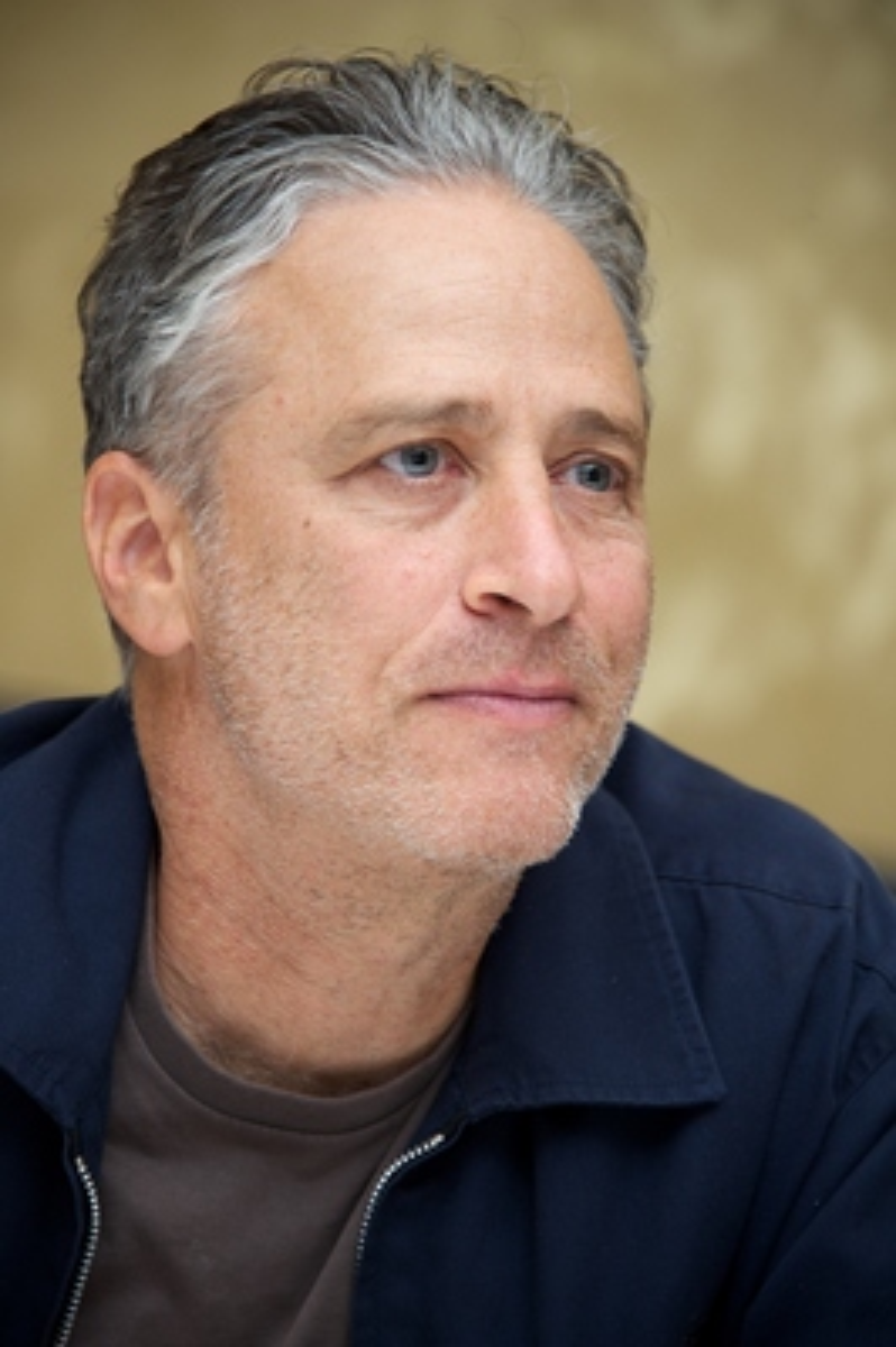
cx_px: 448
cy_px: 674
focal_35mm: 230
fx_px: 8601
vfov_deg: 9.0
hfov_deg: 6.0
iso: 800
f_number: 5.6
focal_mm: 230
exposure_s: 1/60
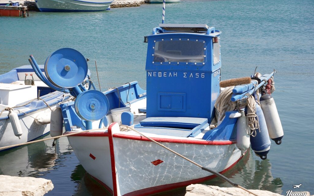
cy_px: 105
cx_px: 157
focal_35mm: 82
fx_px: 702
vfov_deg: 15.9
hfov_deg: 25.2
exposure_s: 1/500
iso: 125
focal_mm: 80
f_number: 7.1
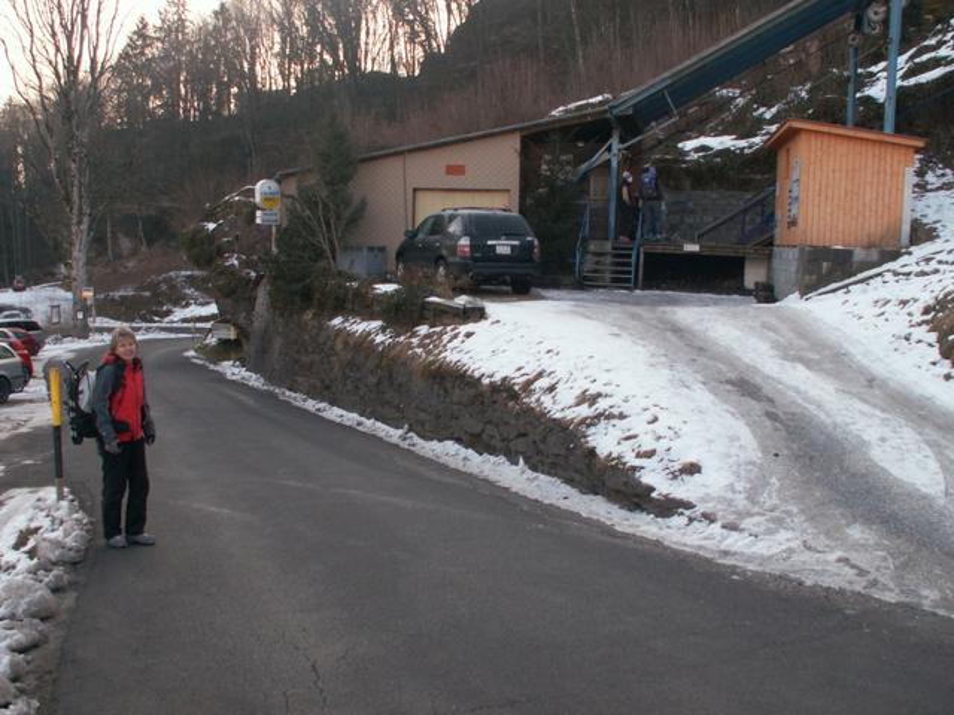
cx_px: 477
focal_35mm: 35
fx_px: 965
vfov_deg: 40.7
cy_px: 358
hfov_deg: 52.6
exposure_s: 1/80
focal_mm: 5.86
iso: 50
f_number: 4
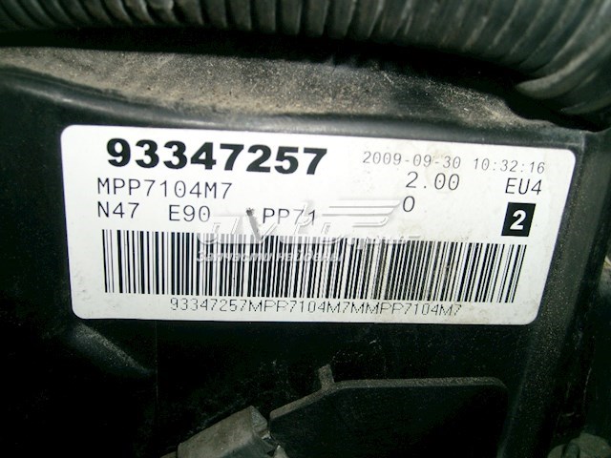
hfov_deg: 52.6
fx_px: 618
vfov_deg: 40.7
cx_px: 306
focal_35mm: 35
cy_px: 229
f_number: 2.8
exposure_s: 1/45
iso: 100
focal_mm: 5.8
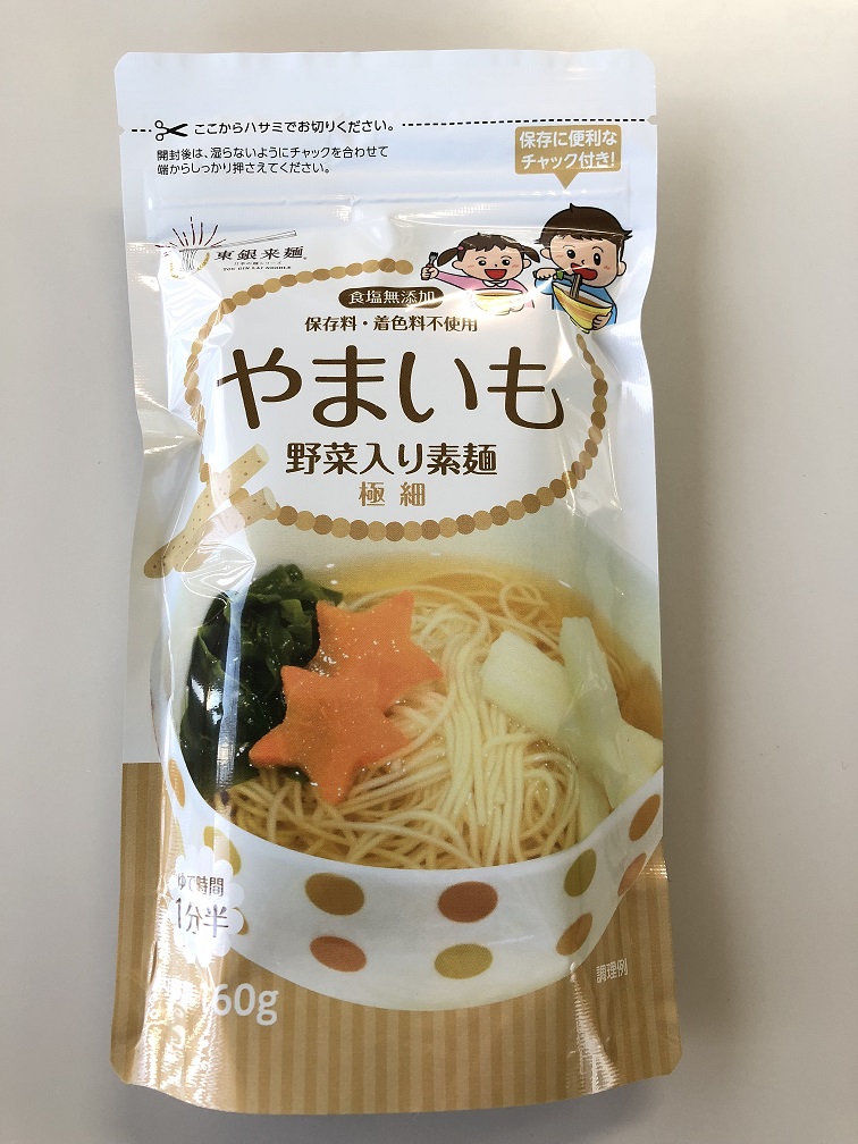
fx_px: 925
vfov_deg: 63.4
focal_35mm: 28
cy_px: 572
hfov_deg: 49.7
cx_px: 429
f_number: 1.8
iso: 32
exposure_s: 1/33
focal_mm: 3.99
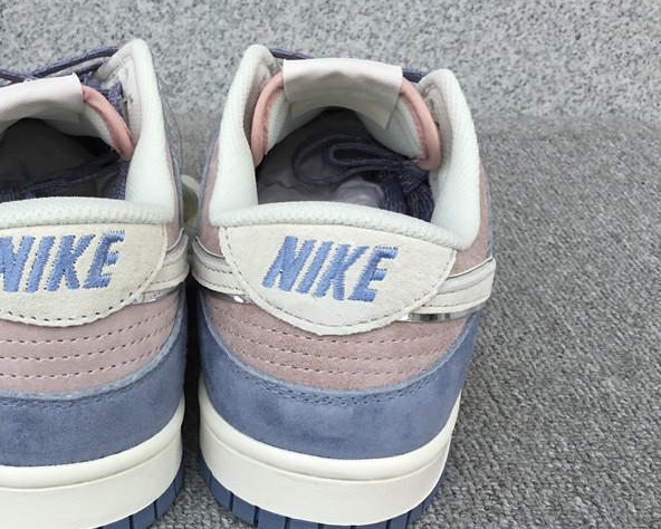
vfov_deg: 32.7
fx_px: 900
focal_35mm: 46
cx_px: 208
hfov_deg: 39.7
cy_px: 292
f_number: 2.4
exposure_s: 1/515
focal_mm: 3.3
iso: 25
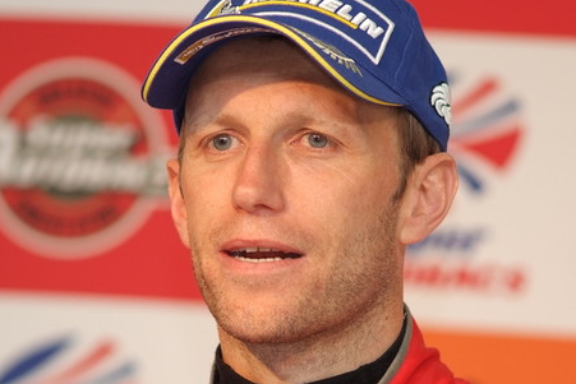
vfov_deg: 3.2
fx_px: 6898
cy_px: 279
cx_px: 262
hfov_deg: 4.8
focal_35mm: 431
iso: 800
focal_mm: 180
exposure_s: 1/250
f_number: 2.8
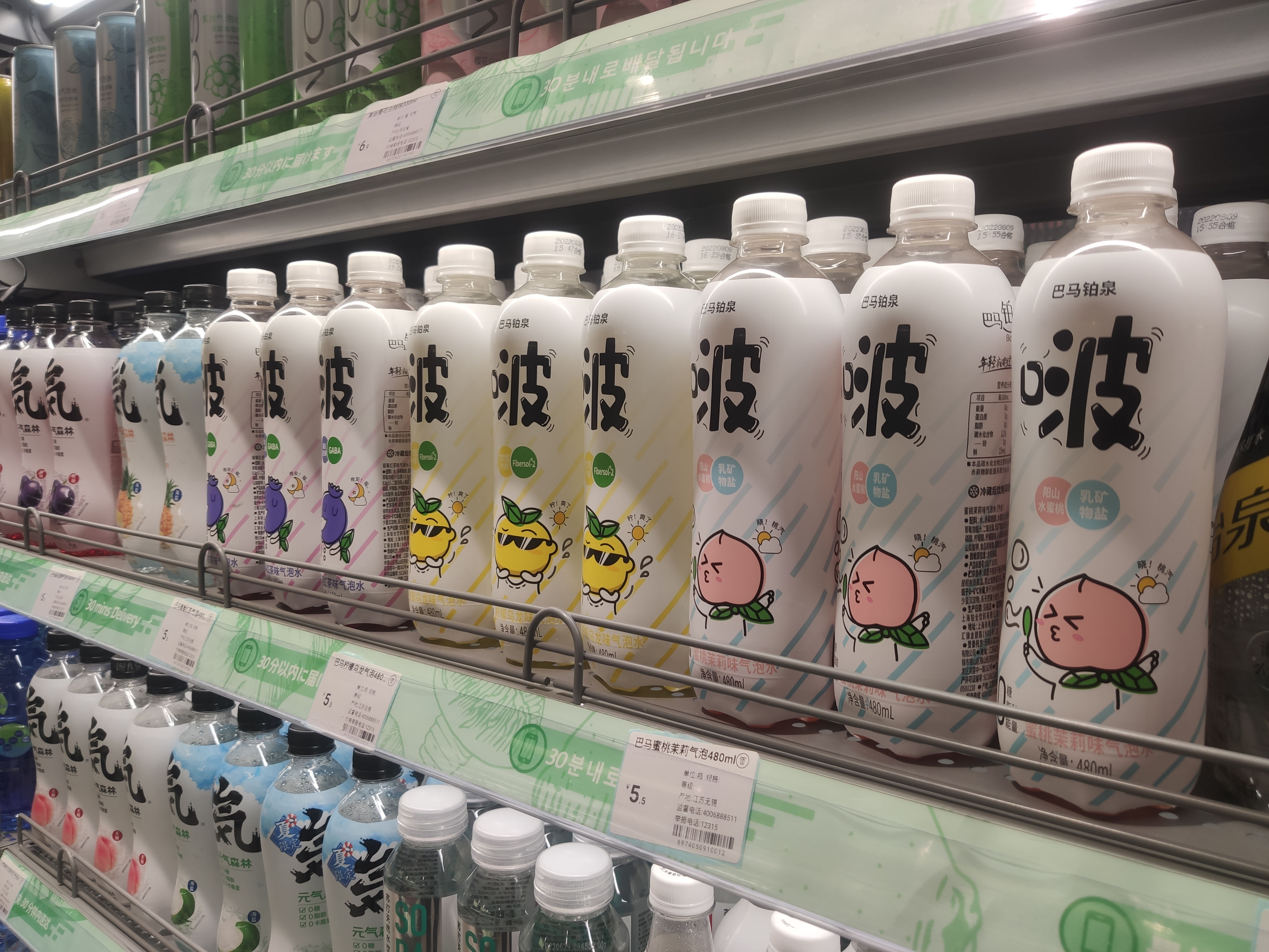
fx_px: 953
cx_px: 634
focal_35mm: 26
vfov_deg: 53.1
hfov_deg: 67.3
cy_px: 476
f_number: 1.75
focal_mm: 4.75
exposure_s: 1/100
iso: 122
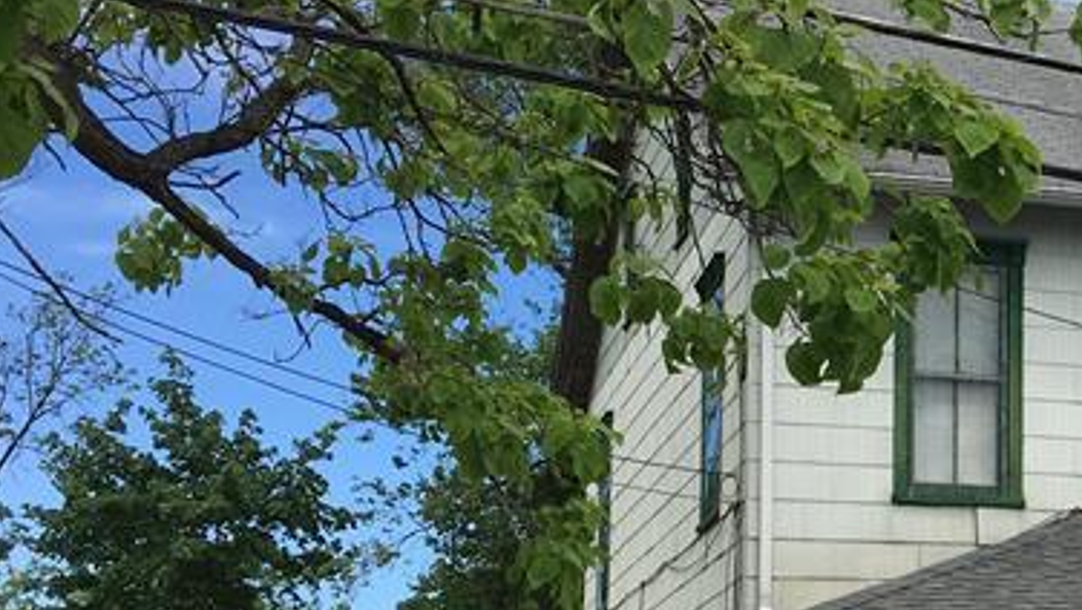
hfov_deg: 23.3
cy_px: 613
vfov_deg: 13.9
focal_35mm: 86
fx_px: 2469
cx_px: 1183
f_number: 2.2
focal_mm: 4.15
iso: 25
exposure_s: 1/1241
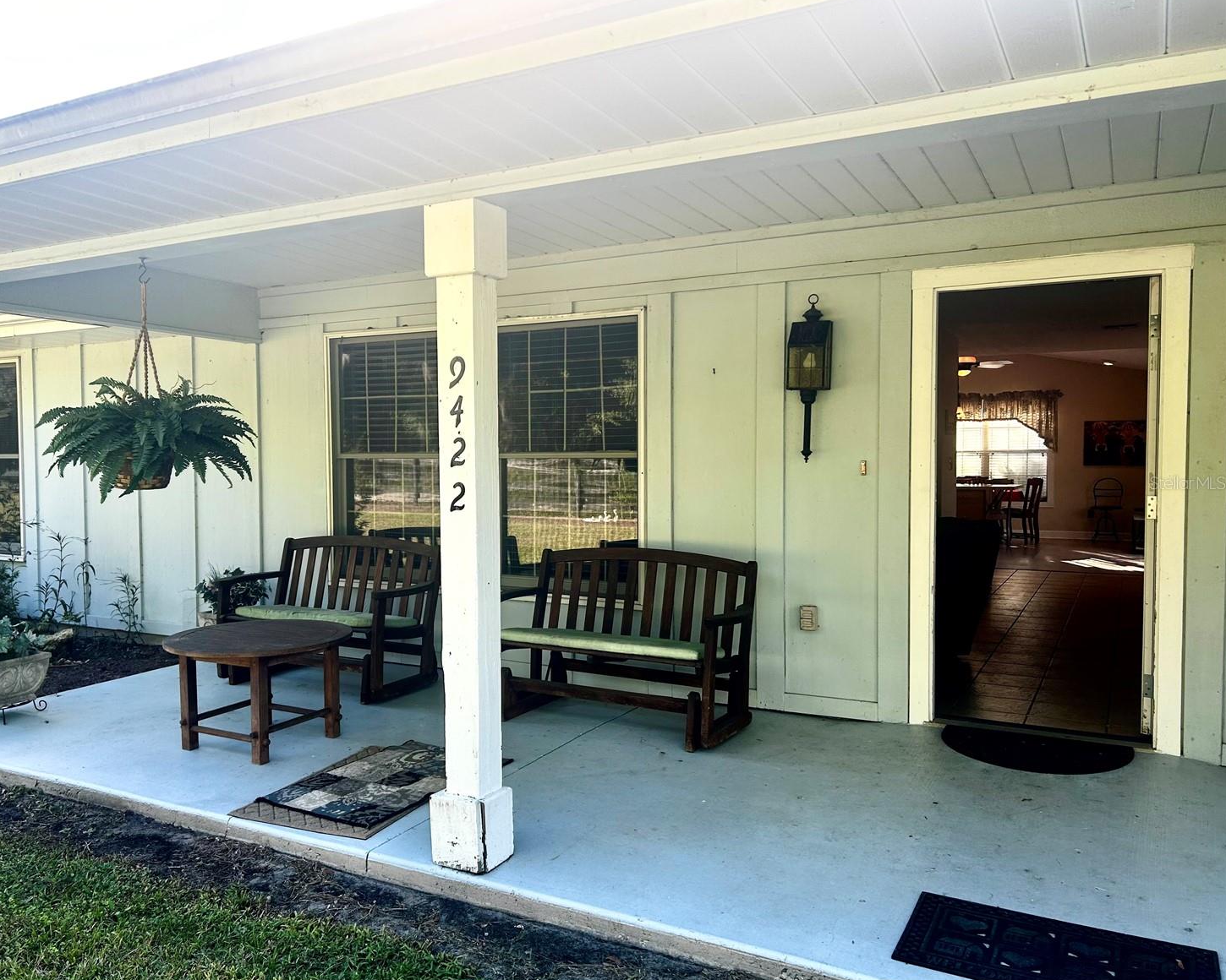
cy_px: 482
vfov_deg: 51.5
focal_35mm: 28
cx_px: 553
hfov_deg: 62.1
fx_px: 1016
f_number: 1.5
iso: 40
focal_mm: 5.7
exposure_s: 1/271
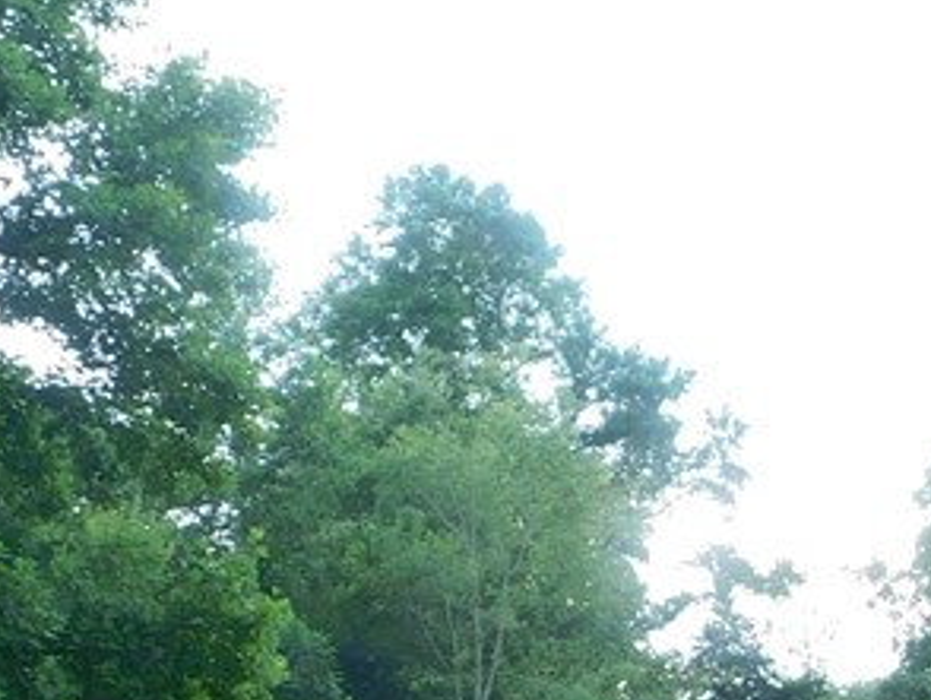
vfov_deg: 17.9
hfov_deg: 23.2
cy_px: 741
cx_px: 972
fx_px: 2153
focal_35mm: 80
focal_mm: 4
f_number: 3
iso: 125
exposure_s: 1/125
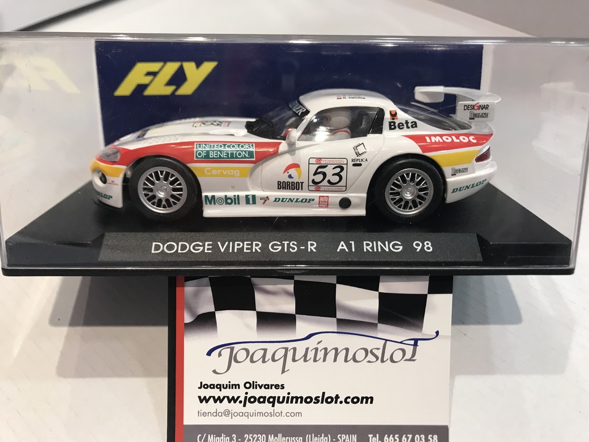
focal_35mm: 28
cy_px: 221
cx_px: 294
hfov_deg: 63.4
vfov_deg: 49.7
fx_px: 476
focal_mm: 3.99
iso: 40
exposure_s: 1/33
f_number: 1.8
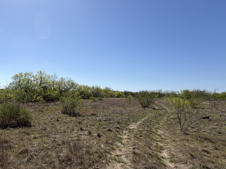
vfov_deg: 56.8
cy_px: 91
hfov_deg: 67.4
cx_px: 58
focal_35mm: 24
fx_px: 157
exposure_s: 1/1285
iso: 20
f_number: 2.2
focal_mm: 2.22
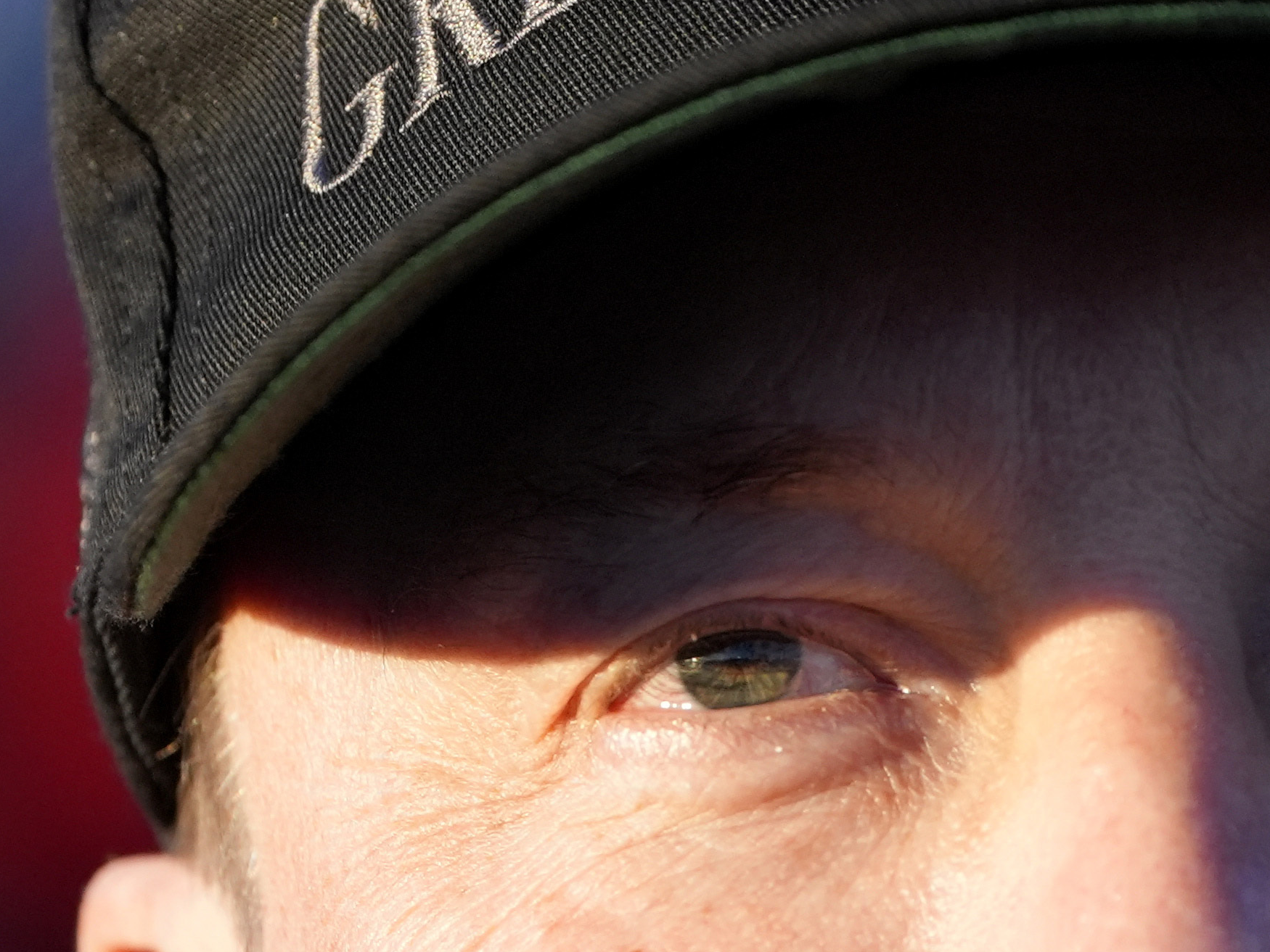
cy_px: 692
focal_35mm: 1068
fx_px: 39188
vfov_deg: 1.4
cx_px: 723
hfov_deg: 1.9
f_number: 5.6
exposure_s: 1/1250
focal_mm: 324
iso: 1600
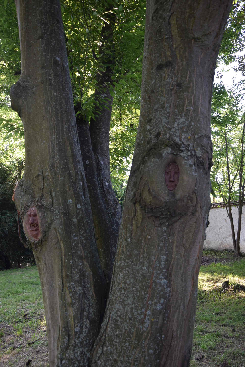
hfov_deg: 48.0
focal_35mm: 27
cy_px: 184
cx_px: 122
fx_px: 275
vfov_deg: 67.3
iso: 400
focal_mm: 18
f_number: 4.5
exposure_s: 1/80
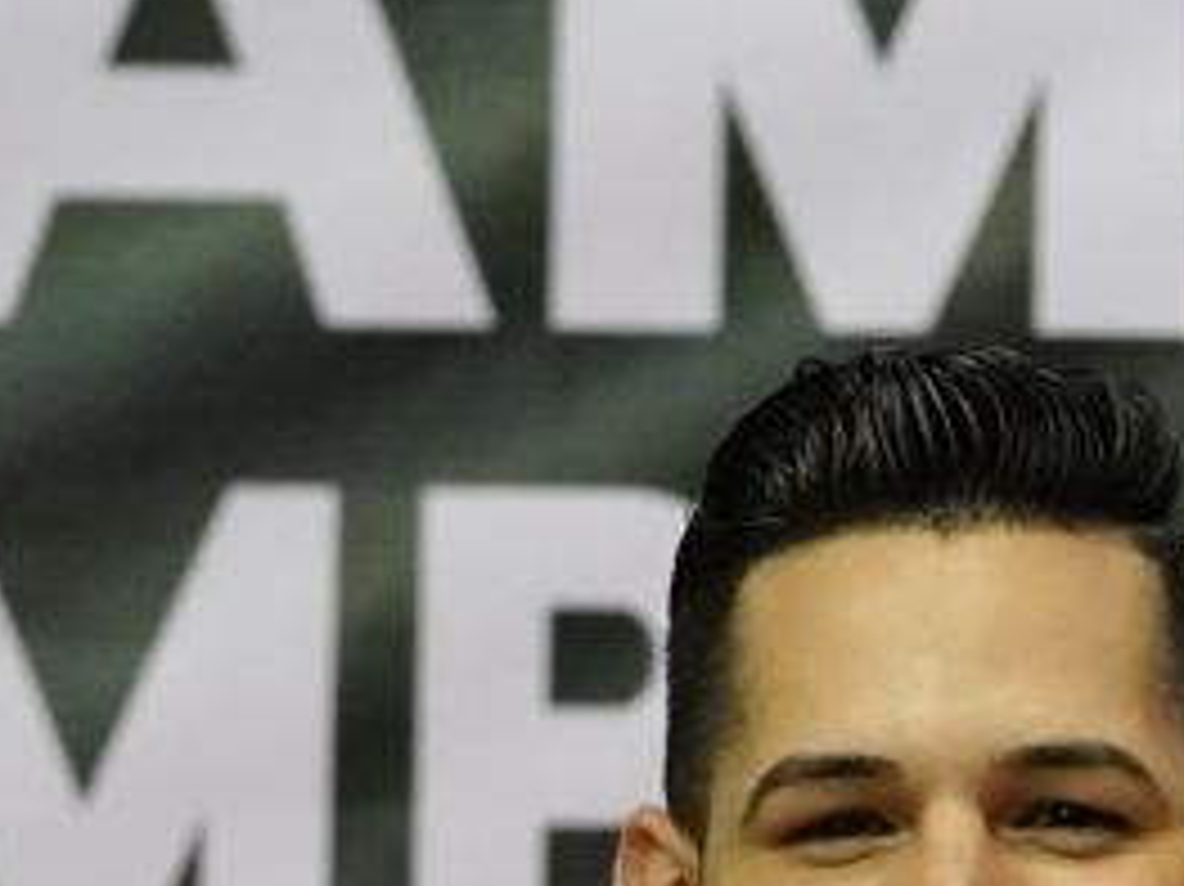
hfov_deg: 3.4
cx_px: 2057
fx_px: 19556
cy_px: 2303
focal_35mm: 572
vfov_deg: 2.6
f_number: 2.8
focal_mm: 87
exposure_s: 1/250
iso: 5000
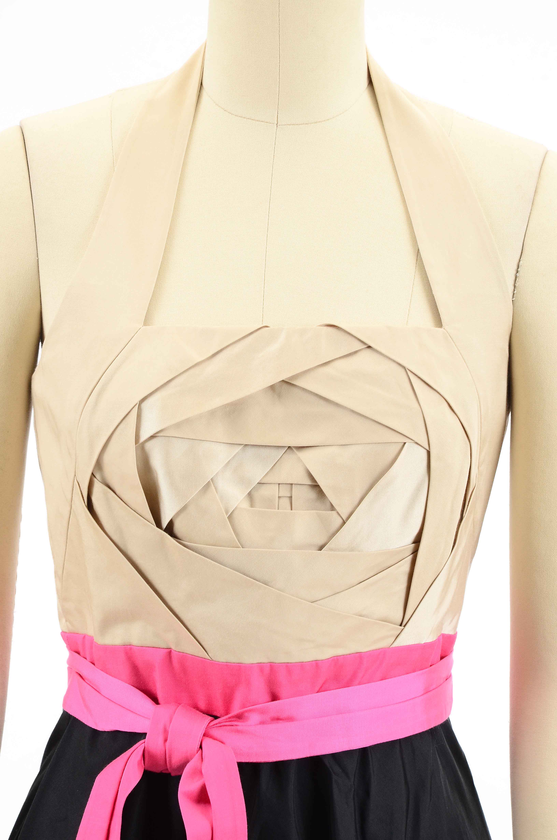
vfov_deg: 13.1
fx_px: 3672
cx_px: 278
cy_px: 420
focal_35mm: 158
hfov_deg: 8.7
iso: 400
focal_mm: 105
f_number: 11
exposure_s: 1/80
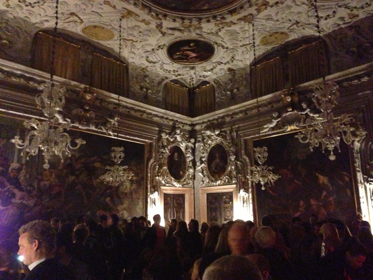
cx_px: 186
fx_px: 356
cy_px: 140
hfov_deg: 55.4
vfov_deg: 42.9
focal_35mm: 33
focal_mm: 4.13
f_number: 2.4
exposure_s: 1/15
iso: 2000
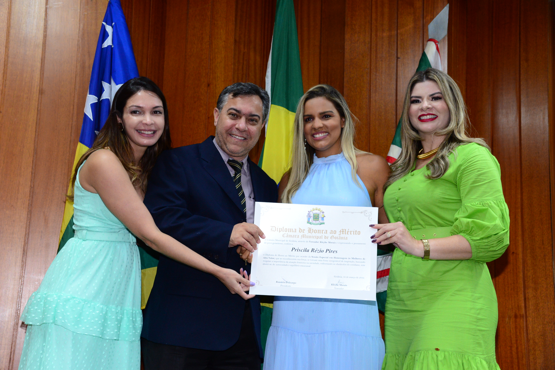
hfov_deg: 41.1
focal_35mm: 48
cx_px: 278
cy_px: 185
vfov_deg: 28.1
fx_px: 740
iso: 2500
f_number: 5
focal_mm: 48
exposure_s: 1/60
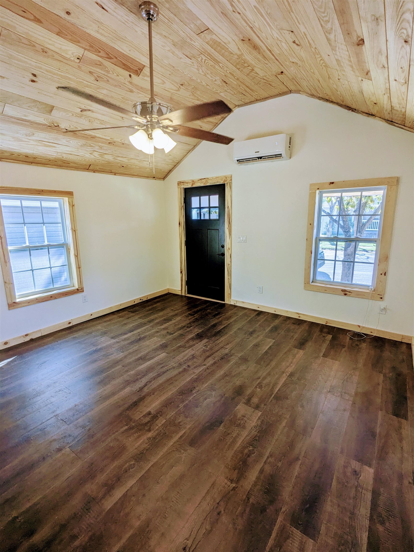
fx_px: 255
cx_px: 207
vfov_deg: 94.5
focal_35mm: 16
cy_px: 276
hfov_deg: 78.1
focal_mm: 2.35
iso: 55
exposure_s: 1/120
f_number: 2.2
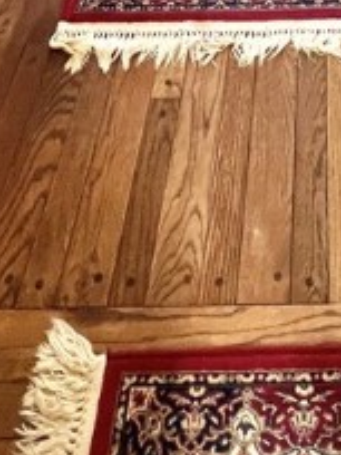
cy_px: -272
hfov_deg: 28.3
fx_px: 644
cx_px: 321
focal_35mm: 49
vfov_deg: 25.6
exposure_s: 1/60
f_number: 1.8
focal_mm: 1.57
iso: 125
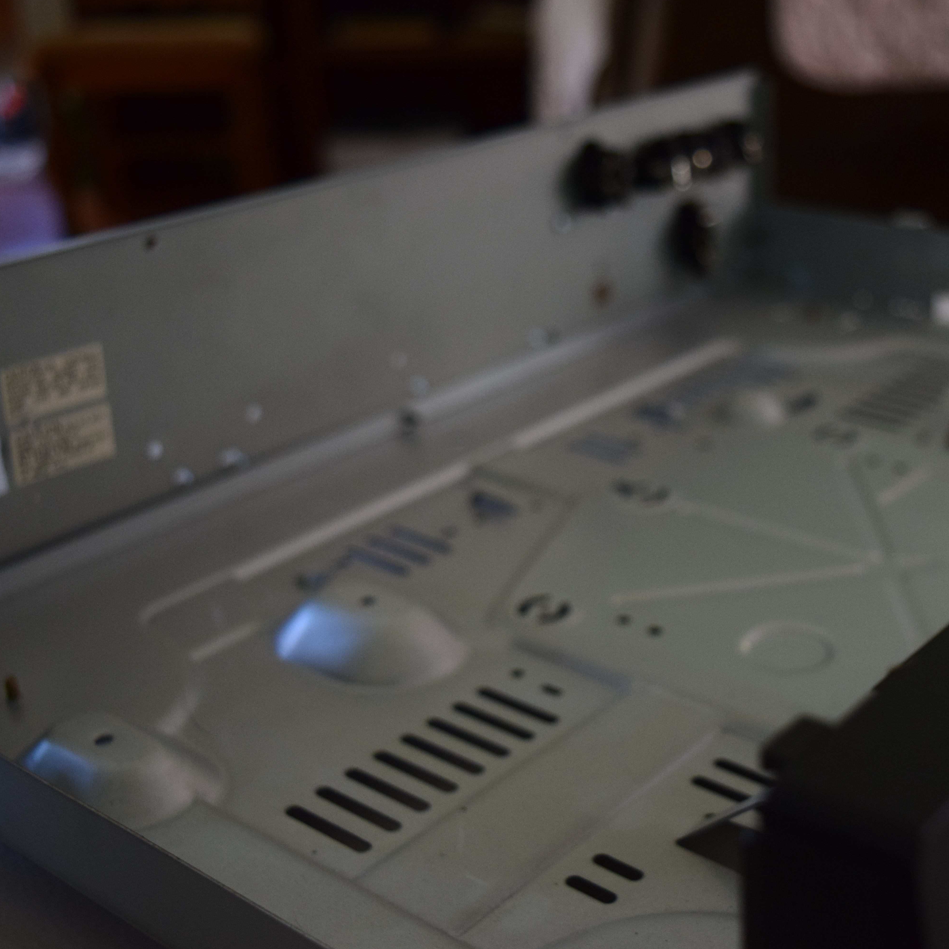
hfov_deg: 33.6
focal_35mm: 50
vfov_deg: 34.0
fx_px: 1551
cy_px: 474
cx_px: 660
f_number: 4
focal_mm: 26
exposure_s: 1/40
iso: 1600
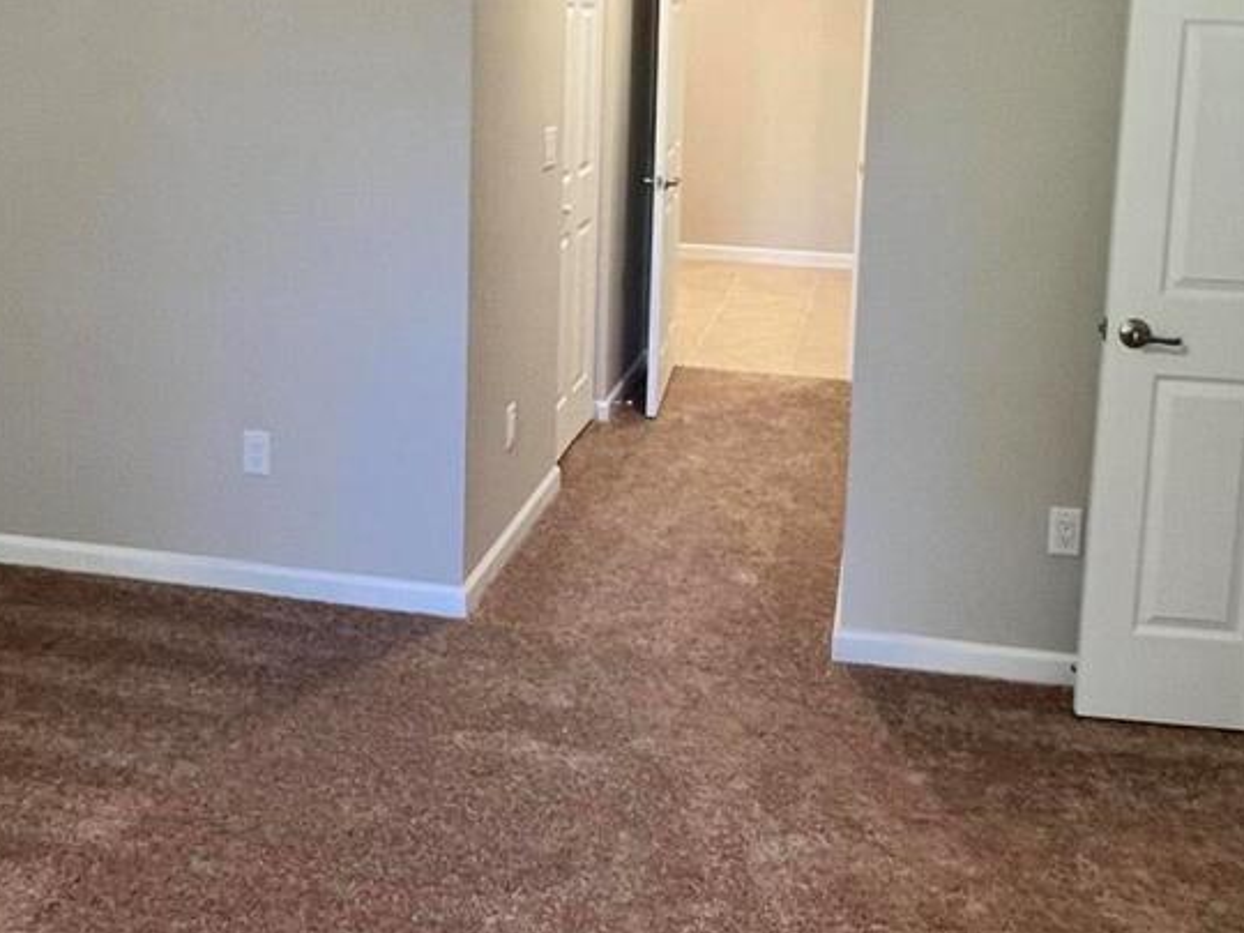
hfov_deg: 50.1
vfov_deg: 37.4
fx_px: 1330
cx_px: 631
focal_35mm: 37
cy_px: 198
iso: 160
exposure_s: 1/60
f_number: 1.8
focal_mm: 1.57
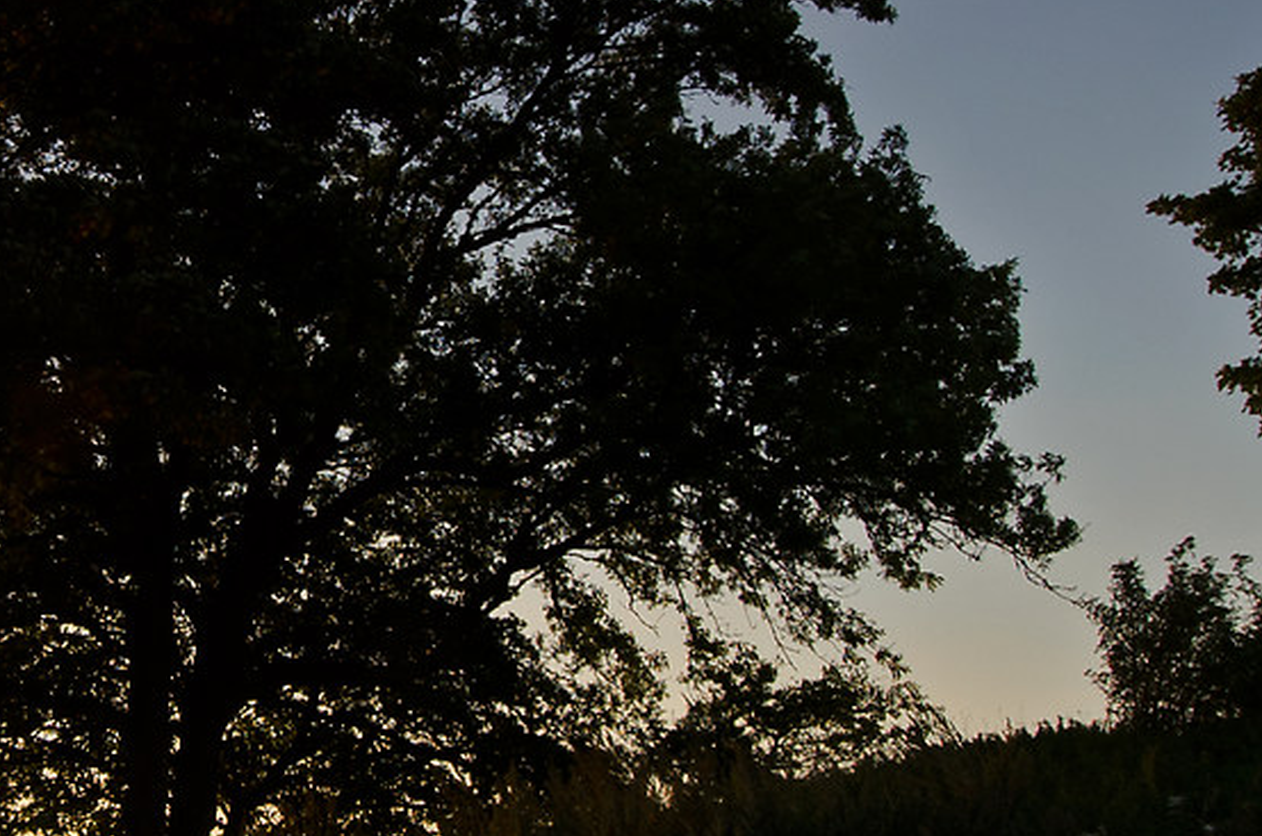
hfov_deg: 29.5
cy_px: 395
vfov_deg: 20.8
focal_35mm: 65
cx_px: 80
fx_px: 2274
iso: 100
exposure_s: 1/100
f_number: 8
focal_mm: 10
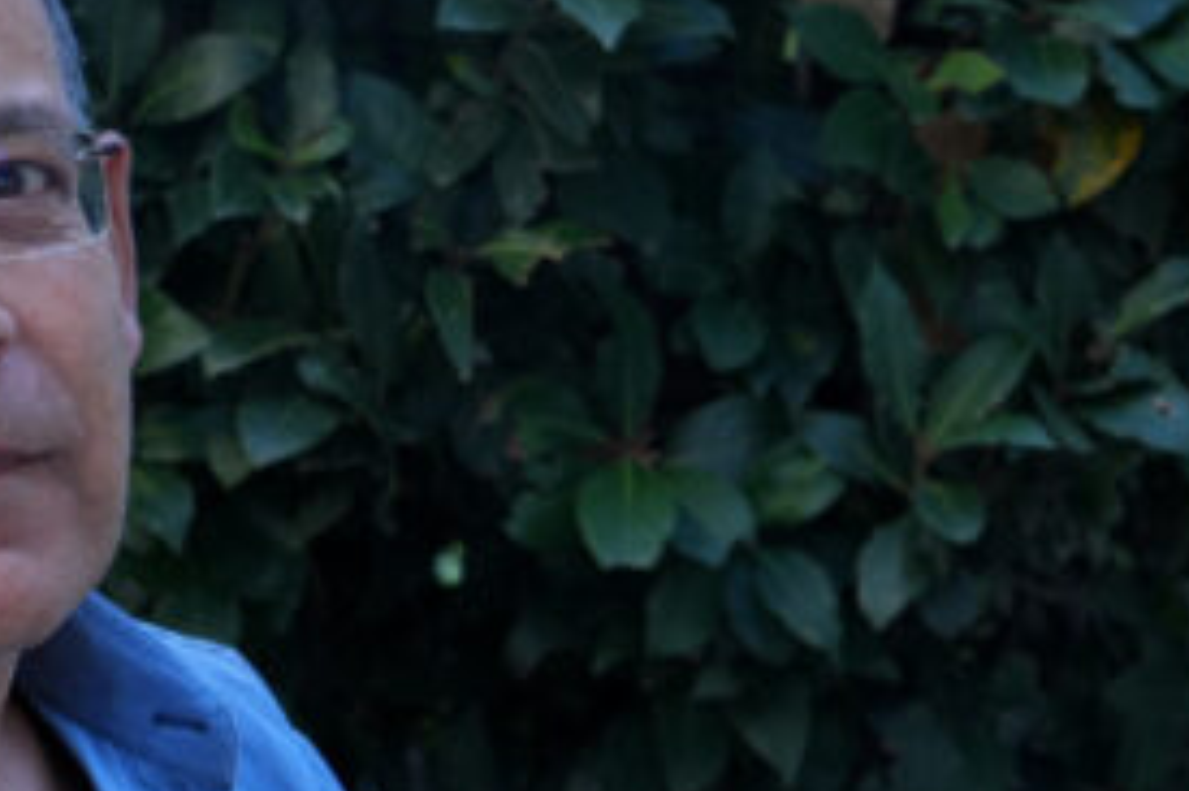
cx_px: -182
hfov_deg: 8.8
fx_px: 7691
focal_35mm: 233
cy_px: 748
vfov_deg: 5.9
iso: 640
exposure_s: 1/100
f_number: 7.1
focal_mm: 92
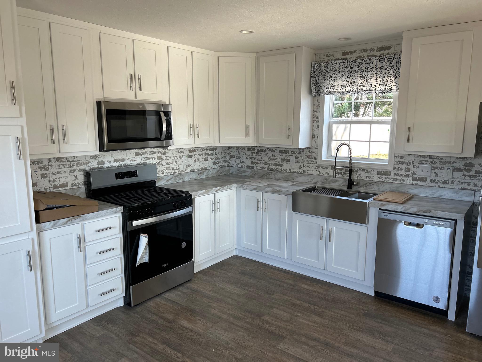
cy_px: 181
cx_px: 241
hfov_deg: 67.3
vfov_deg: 53.1
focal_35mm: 26
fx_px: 362
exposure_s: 1/121
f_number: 1.5
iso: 100
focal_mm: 5.7
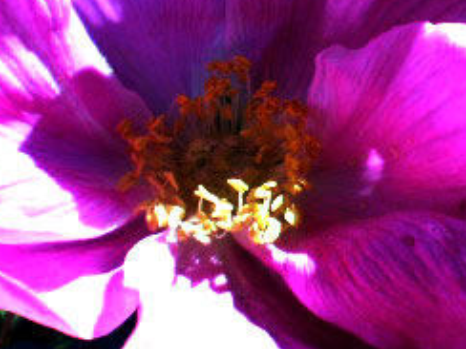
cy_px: 185
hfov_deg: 17.8
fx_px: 1481
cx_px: 323
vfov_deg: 13.5
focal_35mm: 110
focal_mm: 7.4
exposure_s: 1/250
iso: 64
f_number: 3.5
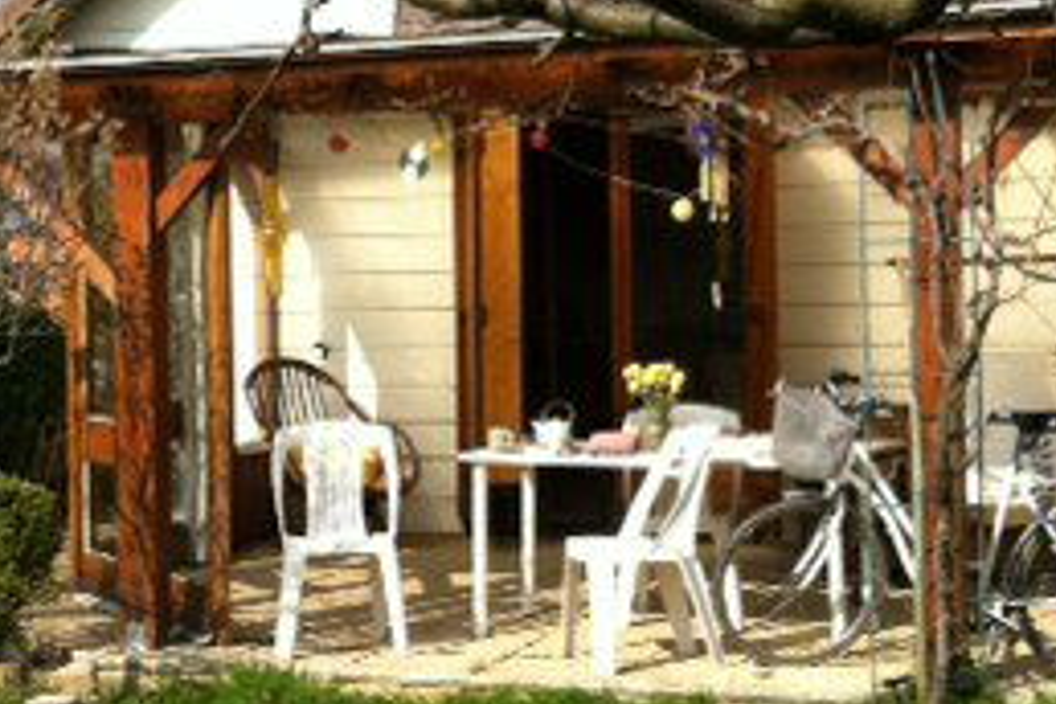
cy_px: 278
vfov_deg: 15.2
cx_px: 299
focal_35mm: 90
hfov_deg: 22.5
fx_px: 2640
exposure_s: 1/914
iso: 80
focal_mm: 3.85
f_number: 2.8
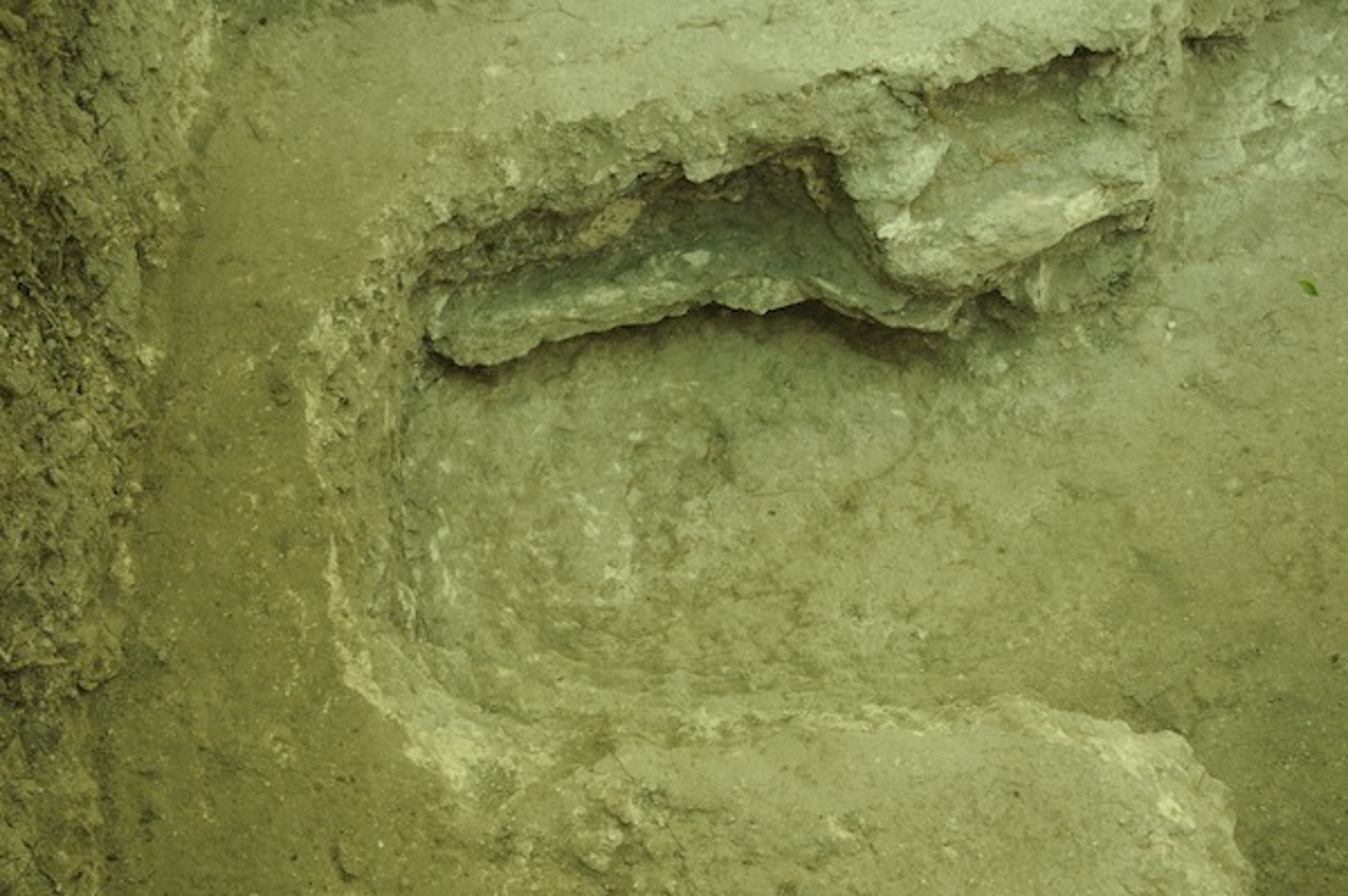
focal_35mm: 52
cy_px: 448
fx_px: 1964
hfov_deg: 37.9
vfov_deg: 25.7
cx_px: 674
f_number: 22
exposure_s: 2
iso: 100
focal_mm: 35
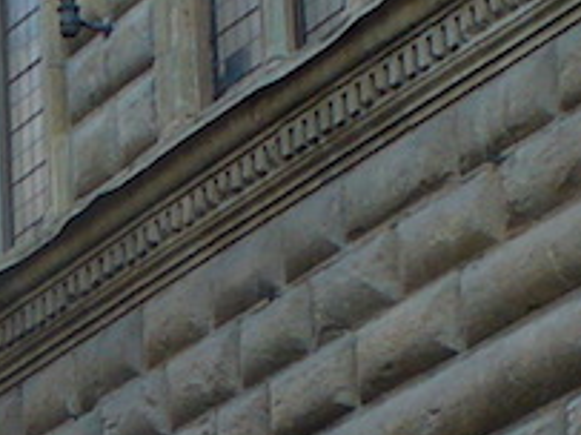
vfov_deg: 6.2
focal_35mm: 237
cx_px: -80
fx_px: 3975
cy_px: 611
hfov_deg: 8.3
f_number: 2.8
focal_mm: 6.1
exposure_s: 1/60
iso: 80
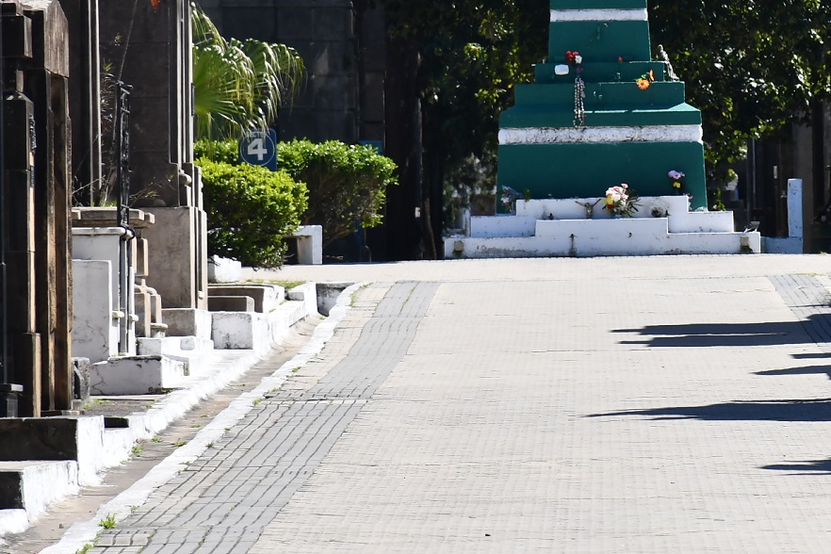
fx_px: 10987
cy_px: 43
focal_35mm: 476
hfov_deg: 4.3
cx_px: 685
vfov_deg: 2.9
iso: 200
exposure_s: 1/500
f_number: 7.1
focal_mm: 140
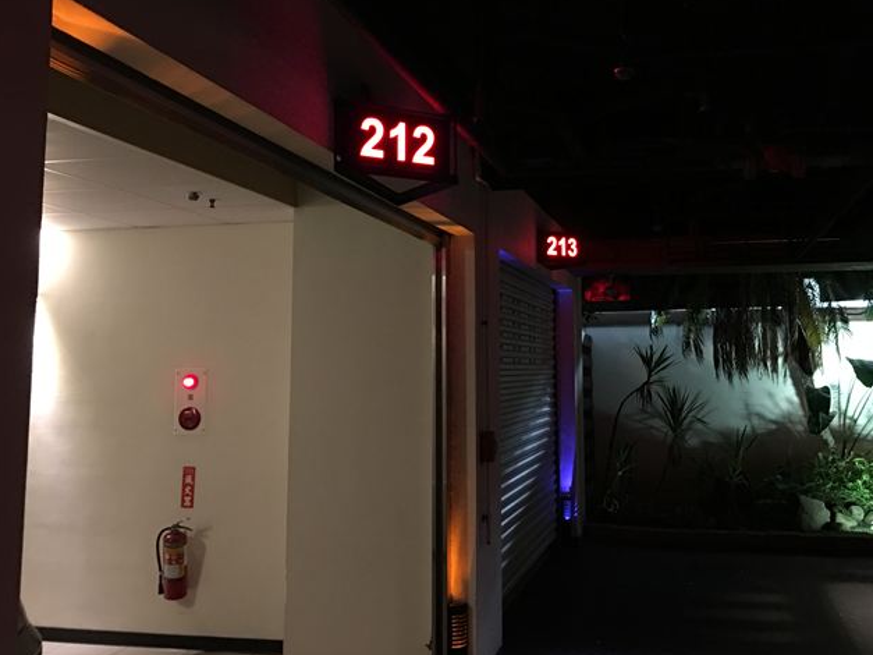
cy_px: 252
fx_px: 933
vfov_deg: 38.4
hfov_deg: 50.1
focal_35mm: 37
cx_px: 483
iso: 125
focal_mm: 4.15
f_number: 2.2
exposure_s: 1/4
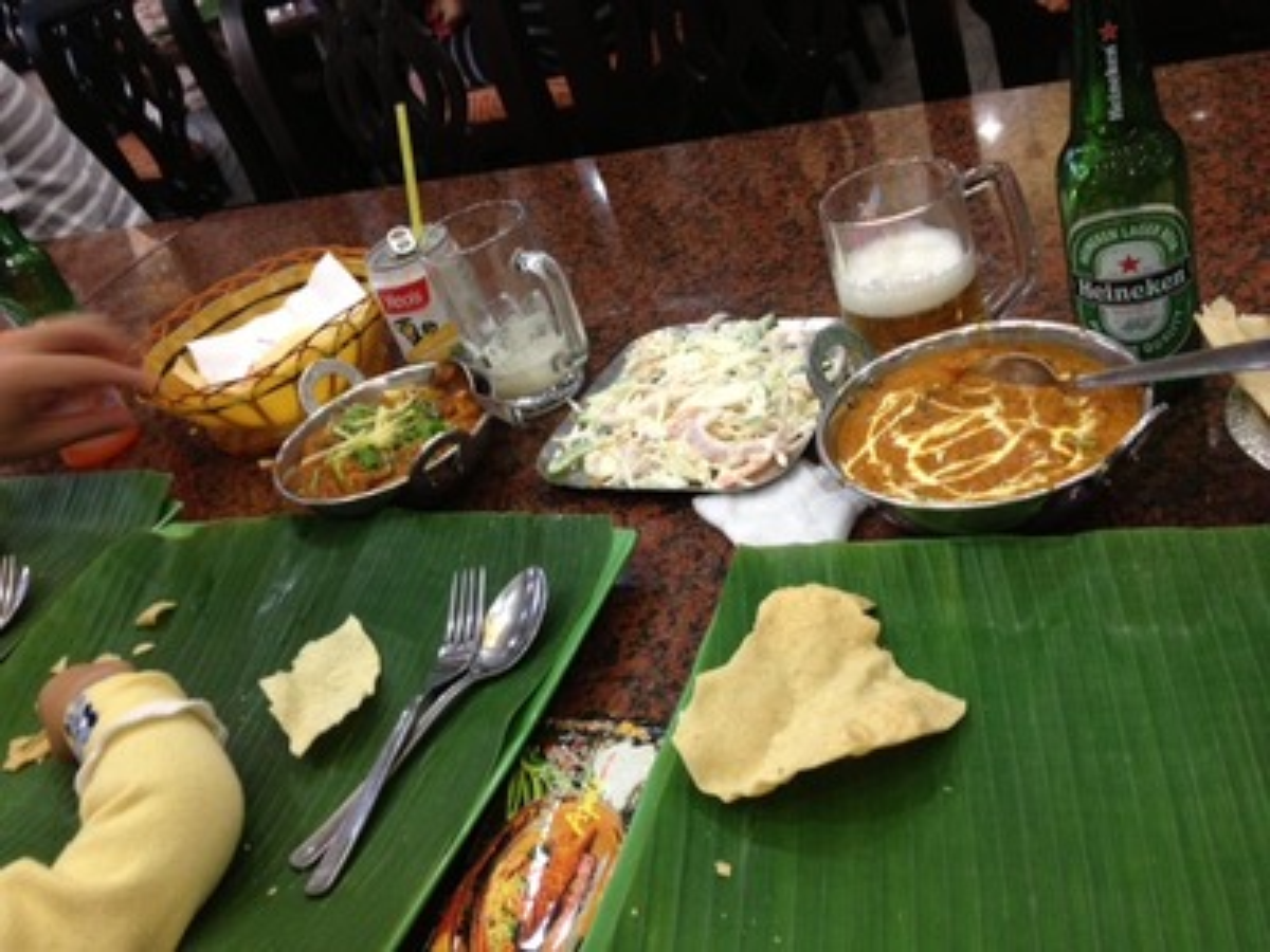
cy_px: 476
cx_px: 635
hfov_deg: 52.6
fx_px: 1284
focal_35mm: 35
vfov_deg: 40.7
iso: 200
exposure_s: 1/20
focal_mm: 4.28
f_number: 2.4
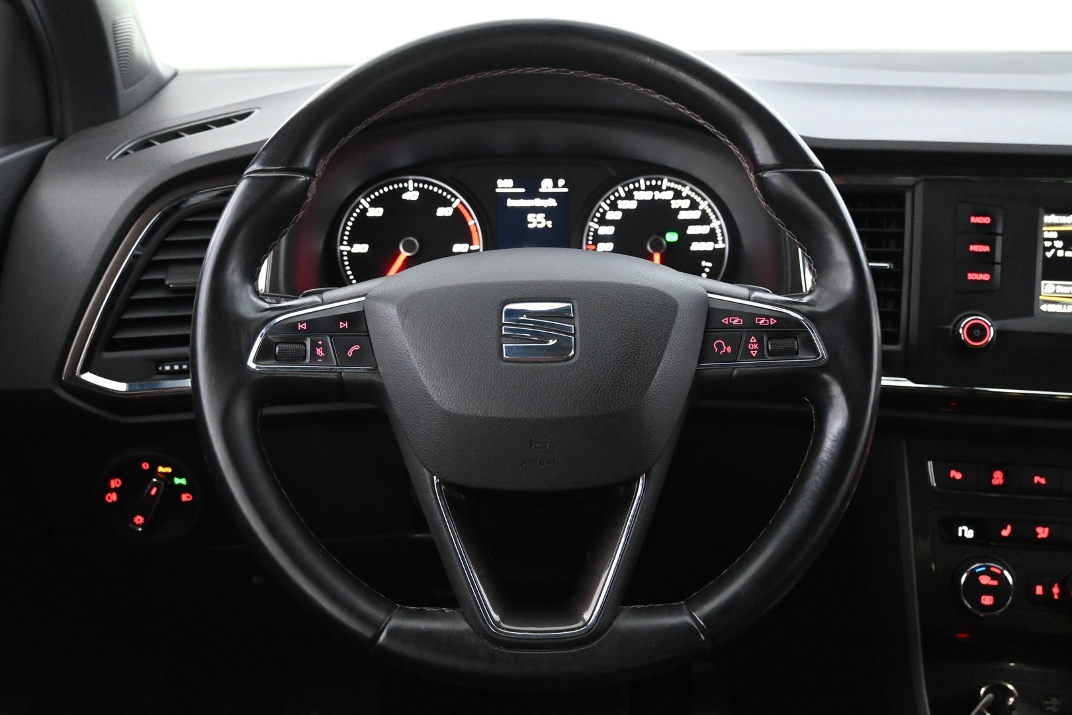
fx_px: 1117
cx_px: 536
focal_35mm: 38
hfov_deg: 51.3
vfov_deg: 35.5
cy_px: 358
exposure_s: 1/40
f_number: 4.2
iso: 7200
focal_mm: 25
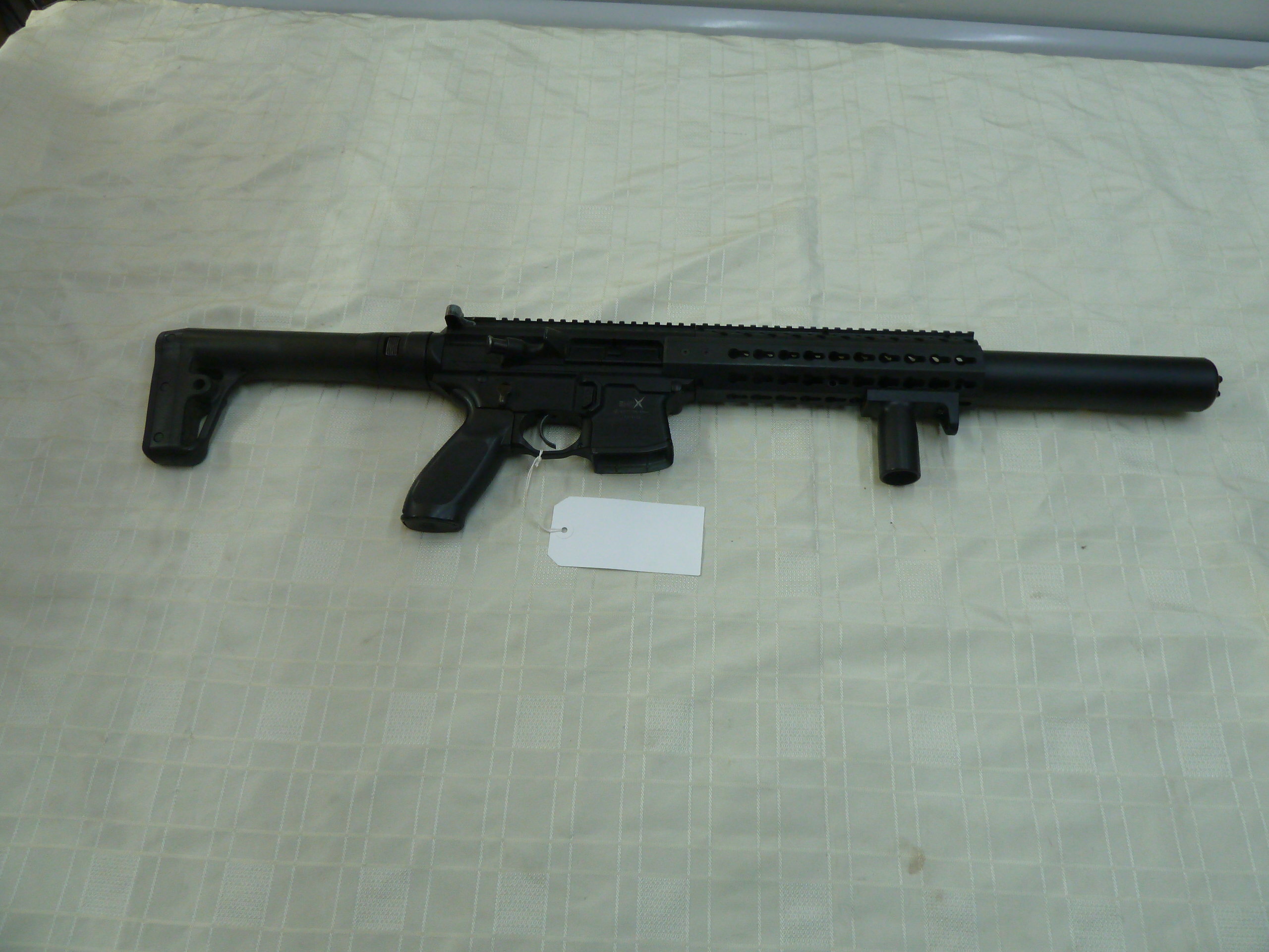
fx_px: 916
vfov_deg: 54.9
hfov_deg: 69.4
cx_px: 634
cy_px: 476
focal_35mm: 25
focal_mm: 4.1
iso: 160
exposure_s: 1/30
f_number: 3.3
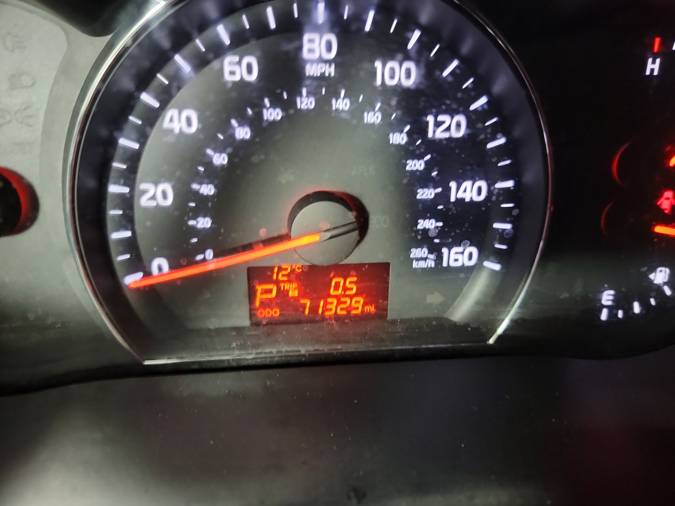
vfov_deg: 56.8
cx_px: 338
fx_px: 468
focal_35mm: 24
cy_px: 253
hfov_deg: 71.6
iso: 789
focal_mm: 6.7
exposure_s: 1/14
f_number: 1.8
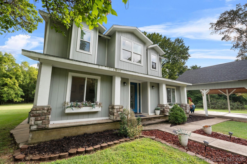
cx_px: 124
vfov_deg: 73.7
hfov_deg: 96.7
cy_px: 82
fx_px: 110
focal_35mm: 16
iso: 250
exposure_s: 1/80
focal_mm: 16
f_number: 9
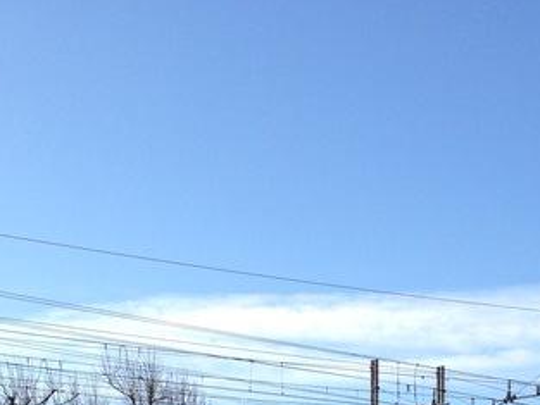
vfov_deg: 12.9
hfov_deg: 18.1
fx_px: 1685
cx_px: 414
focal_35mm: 108
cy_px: 645
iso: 50
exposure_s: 1/1355
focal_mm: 4.12
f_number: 2.4
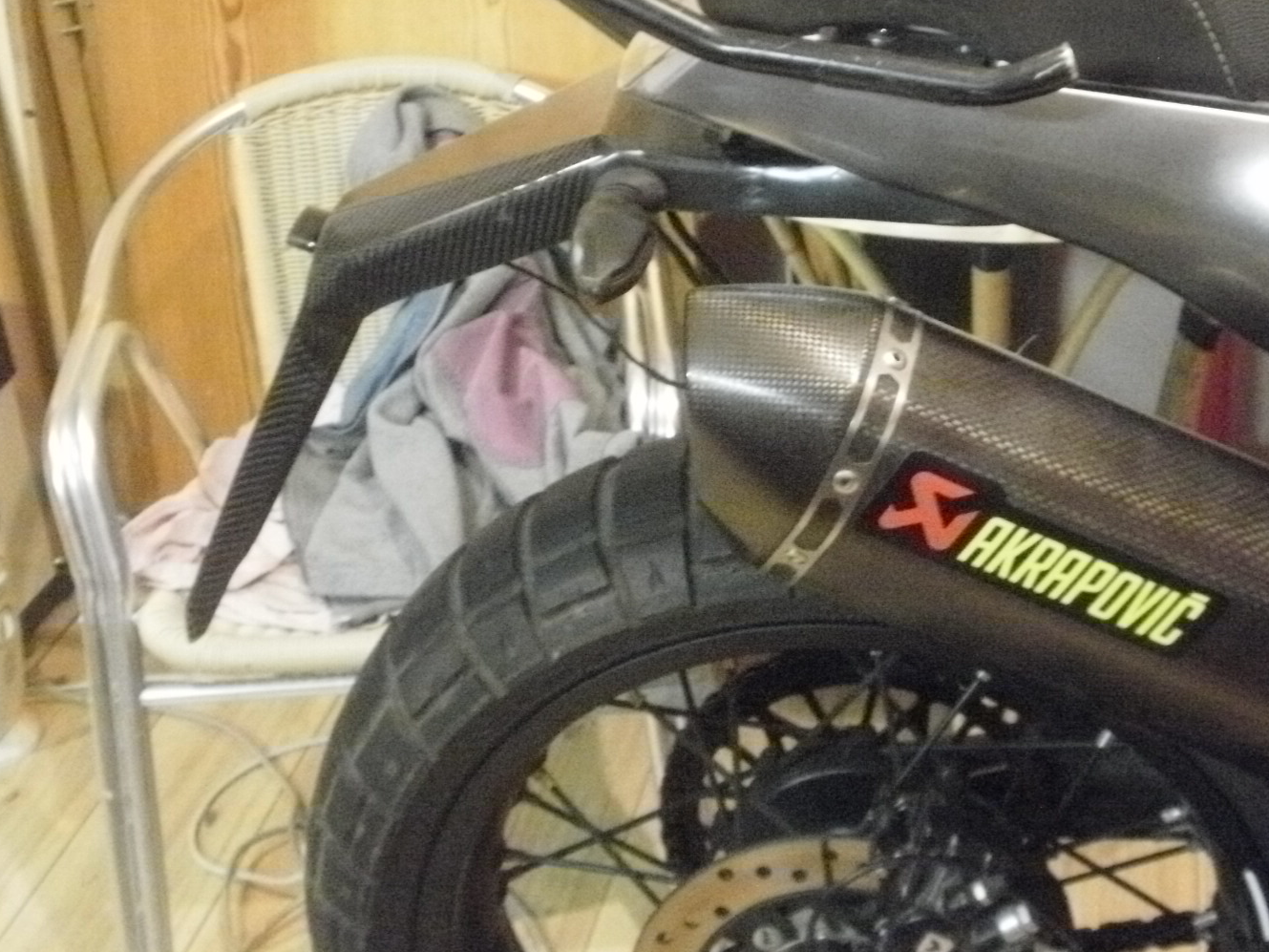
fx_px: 2090
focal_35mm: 57
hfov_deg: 33.7
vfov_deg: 25.7
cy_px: 440
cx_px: 736
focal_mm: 6.51
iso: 1250
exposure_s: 1/15
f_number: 3.1
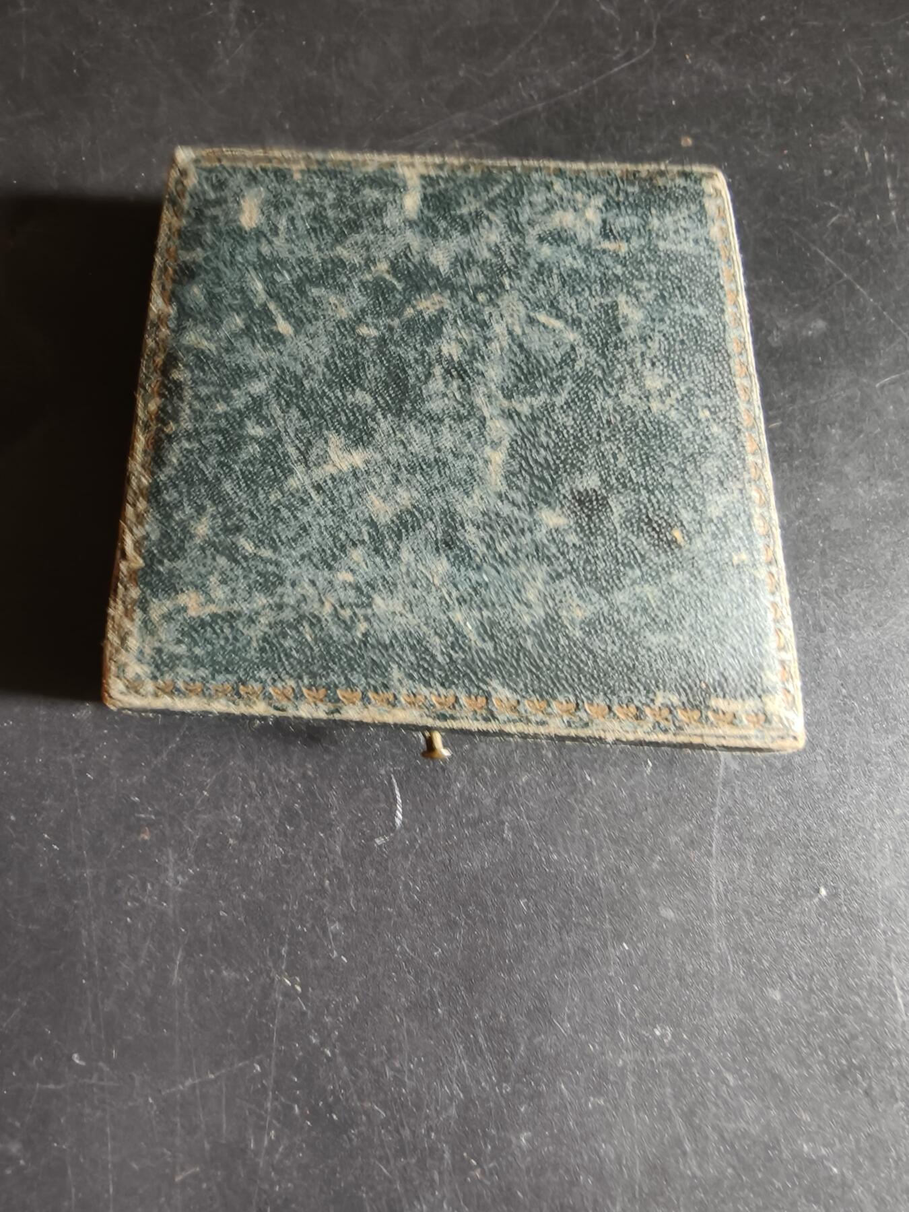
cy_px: 606
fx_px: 805
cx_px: 454
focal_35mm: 23
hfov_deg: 58.9
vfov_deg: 73.9
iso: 2000
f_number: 2
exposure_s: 1/25
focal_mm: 2.32
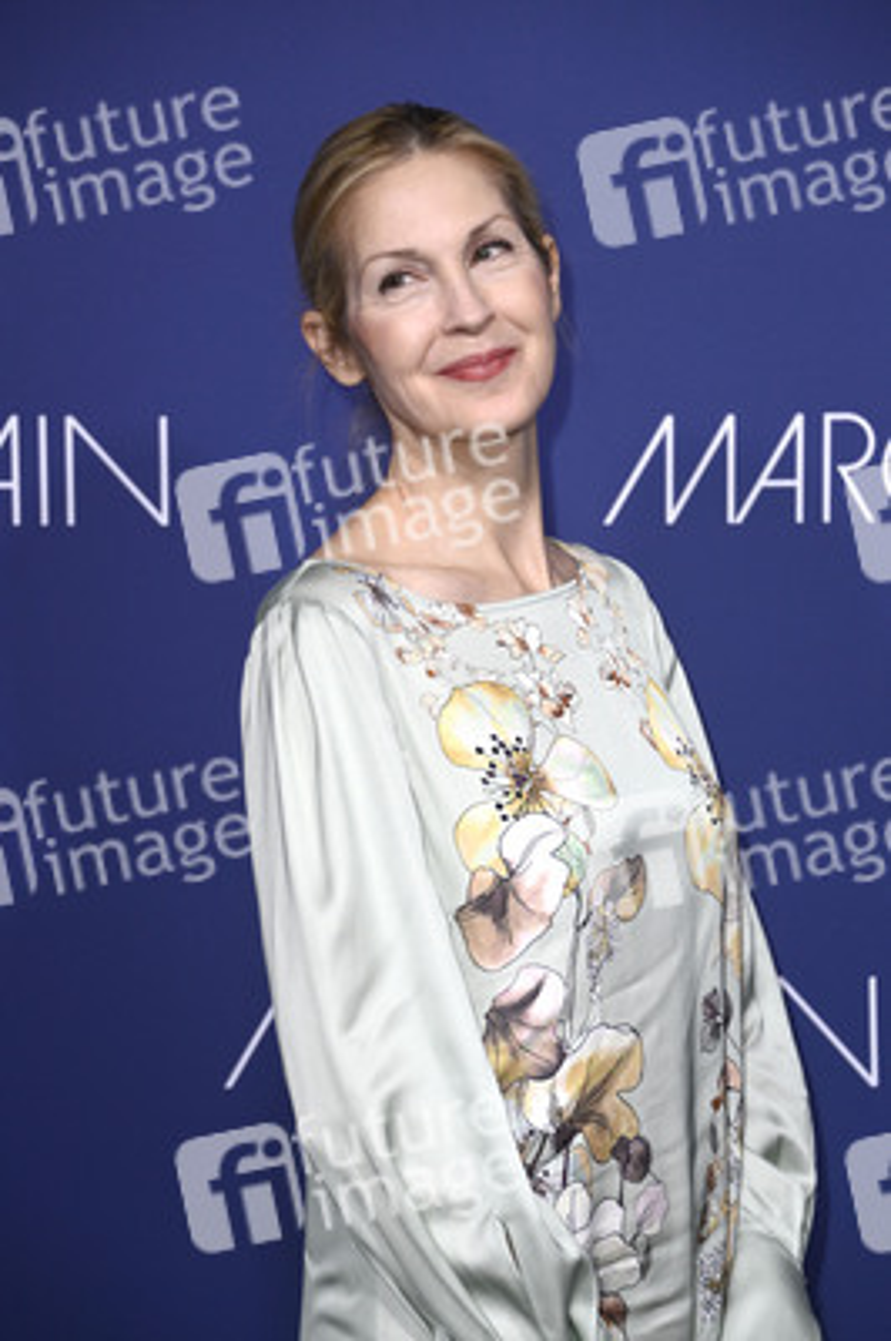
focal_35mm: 116
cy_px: 670
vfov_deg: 17.7
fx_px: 4314
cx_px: 446
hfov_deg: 11.8
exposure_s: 1/250
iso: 800
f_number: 5.6
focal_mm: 116
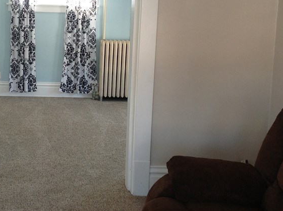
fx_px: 522
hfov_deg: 29.4
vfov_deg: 22.7
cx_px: 42
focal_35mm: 64
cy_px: 62
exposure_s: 1/40
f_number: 2.4
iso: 64
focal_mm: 4.28
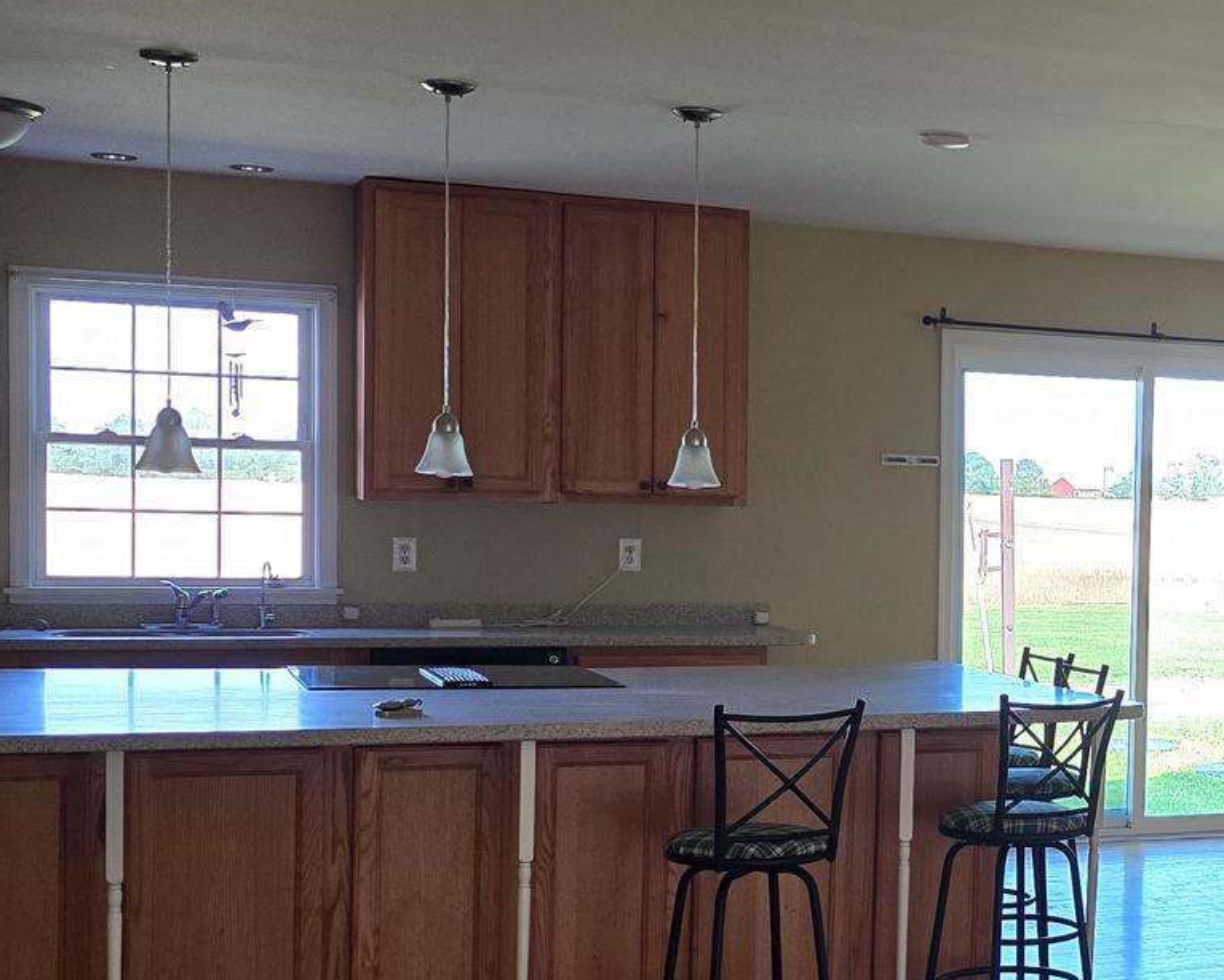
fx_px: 2174
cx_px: 1205
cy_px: 574
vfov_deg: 25.4
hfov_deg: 29.5
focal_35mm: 60
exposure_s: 1/180
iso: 200
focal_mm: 6.3
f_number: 1.7
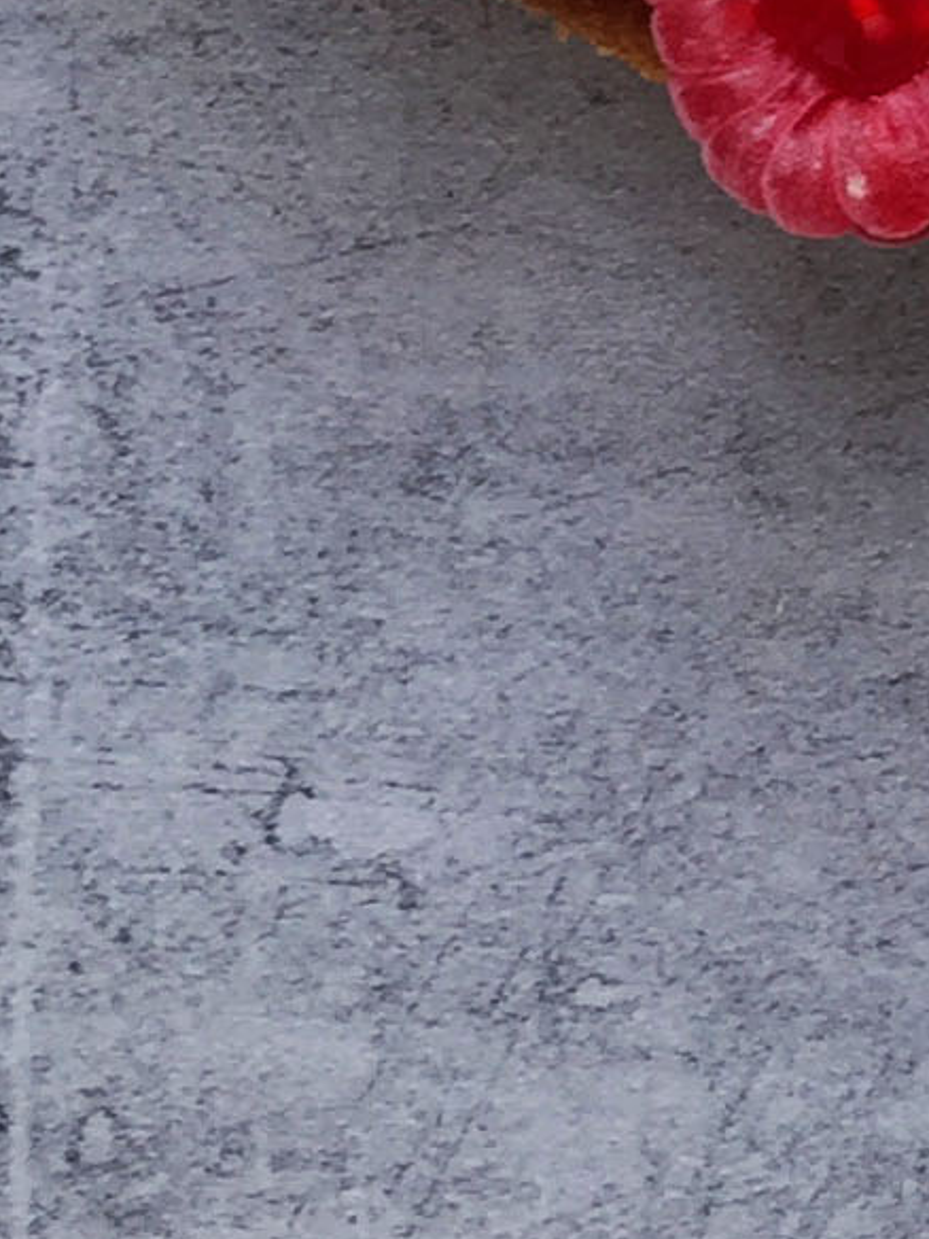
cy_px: -1653
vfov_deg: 10.6
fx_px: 5797
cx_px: 1743
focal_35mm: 162
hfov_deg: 8.7
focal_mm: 4.15
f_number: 2.2
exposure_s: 1/104
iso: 32
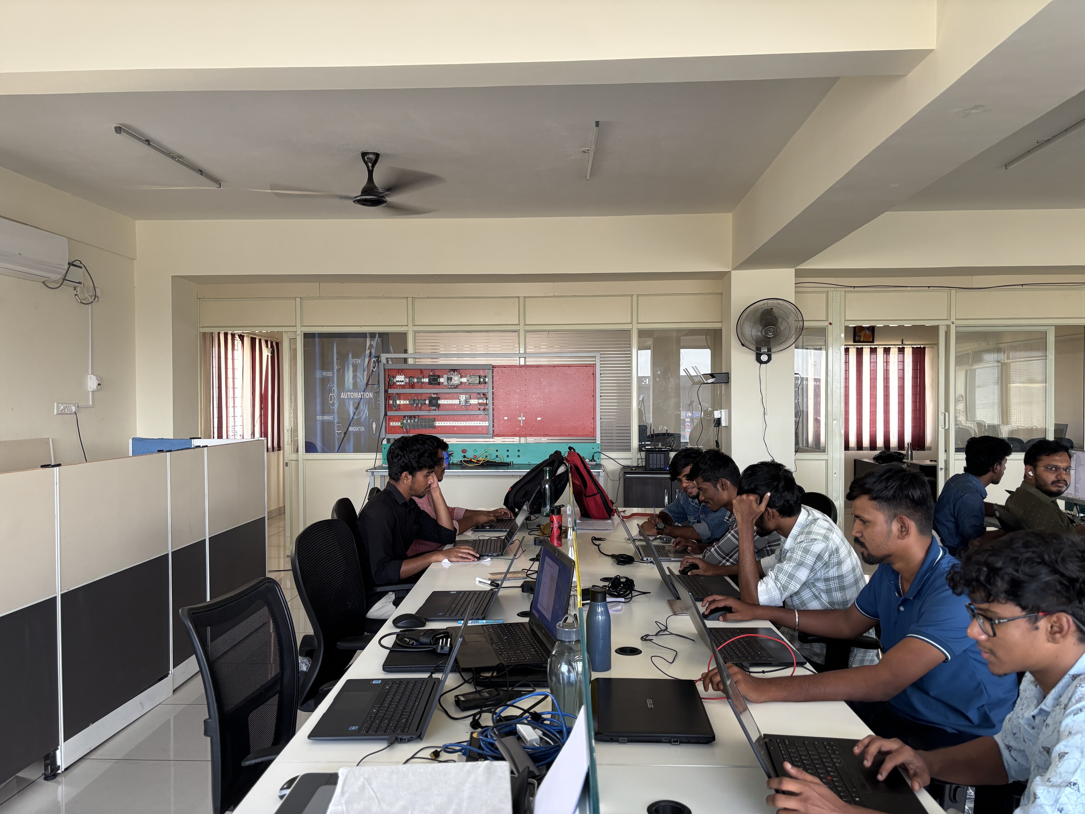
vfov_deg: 53.1
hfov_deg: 67.3
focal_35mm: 26
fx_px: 815
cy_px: 407
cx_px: 542
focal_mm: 5.96
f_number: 1.6
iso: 160
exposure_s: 1/60
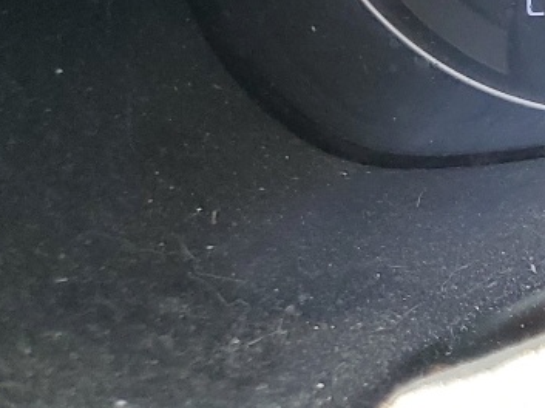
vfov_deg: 11.5
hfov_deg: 13.8
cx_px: 1141
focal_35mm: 118
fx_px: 1856
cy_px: -346
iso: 65
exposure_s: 1/120
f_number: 1.5
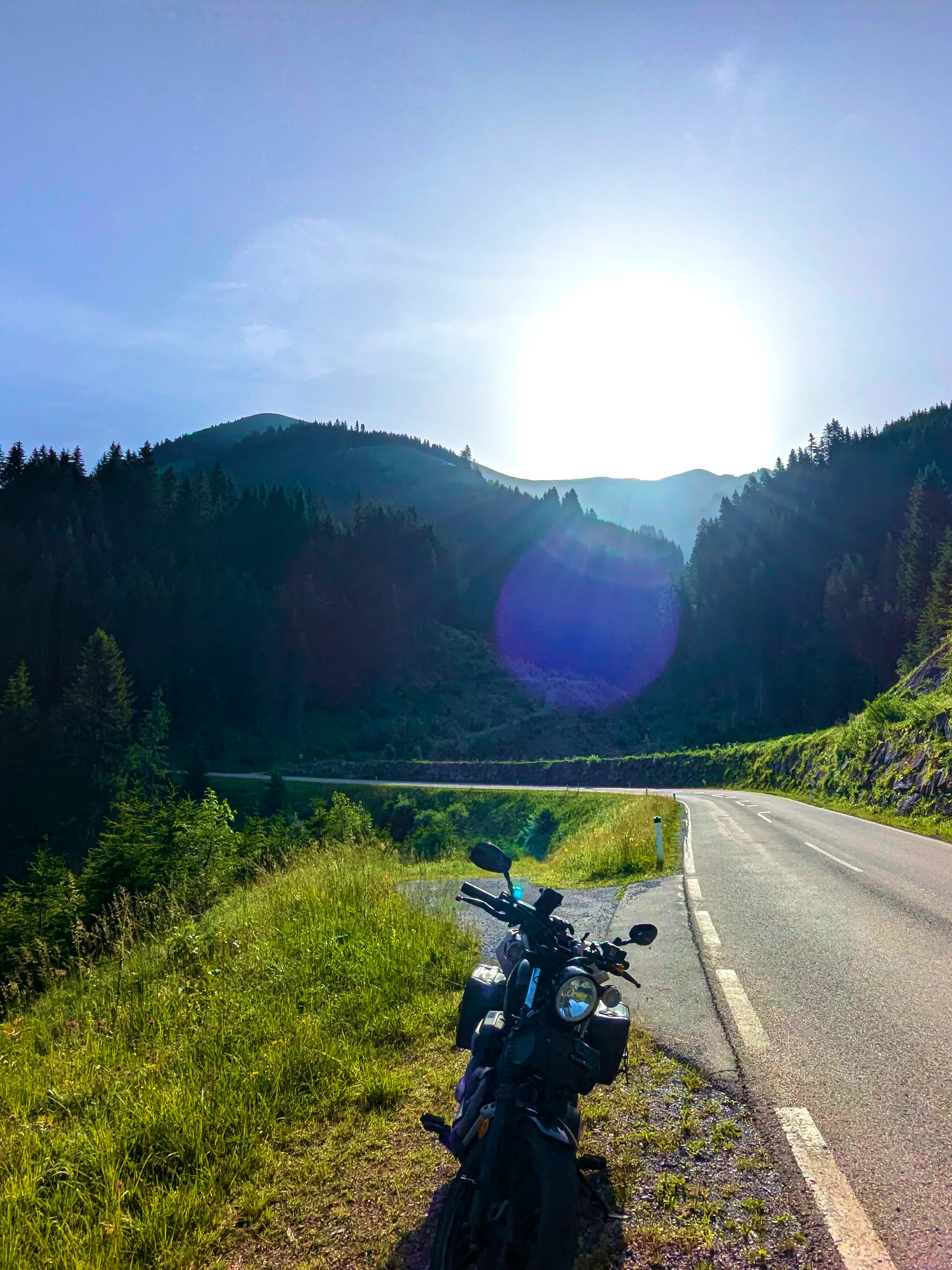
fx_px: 807
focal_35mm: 22
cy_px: 656
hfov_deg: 60.5
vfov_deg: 76.4
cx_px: 581
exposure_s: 1/7752
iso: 43
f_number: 2.2
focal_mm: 2.35
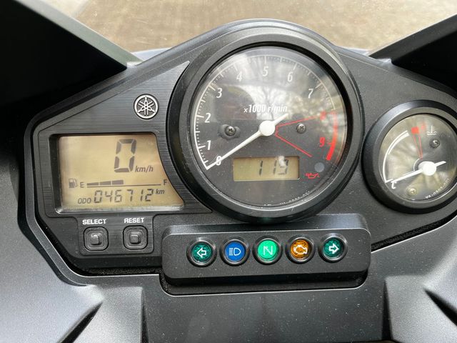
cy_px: 172
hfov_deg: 67.3
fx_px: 343
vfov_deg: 53.1
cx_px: 228
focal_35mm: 26
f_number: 1.6
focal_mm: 5.1
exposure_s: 1/122
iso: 80
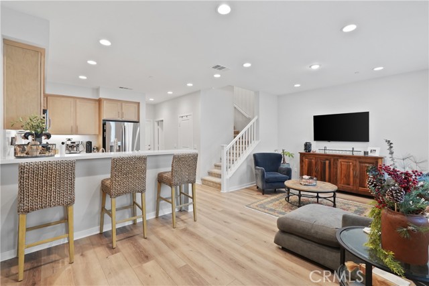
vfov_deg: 73.8
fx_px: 191
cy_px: 143
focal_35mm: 16
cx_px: 214
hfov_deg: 96.7
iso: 1250
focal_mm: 16
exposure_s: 1/15
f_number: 5.6
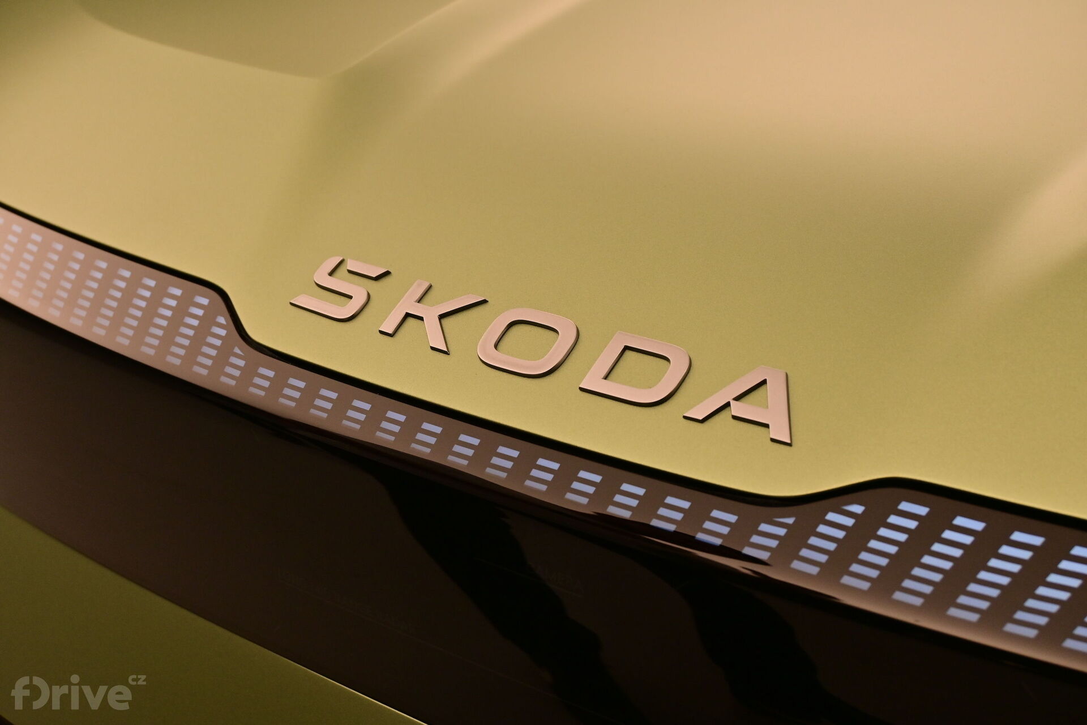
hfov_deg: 40.0
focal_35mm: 50
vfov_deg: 27.3
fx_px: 1495
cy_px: 362
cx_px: 544
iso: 560
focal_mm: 33
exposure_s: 1/50
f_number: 6.3
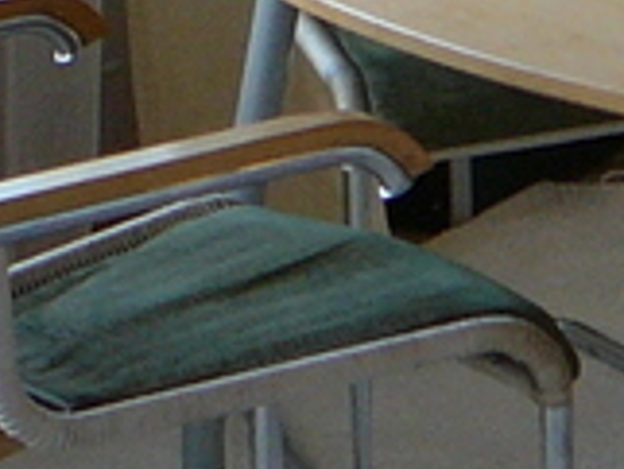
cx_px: 1647
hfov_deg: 8.0
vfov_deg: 6.5
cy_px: -550
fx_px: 4005
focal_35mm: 222
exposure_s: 1/40
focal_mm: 5.2
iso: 100
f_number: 2.8
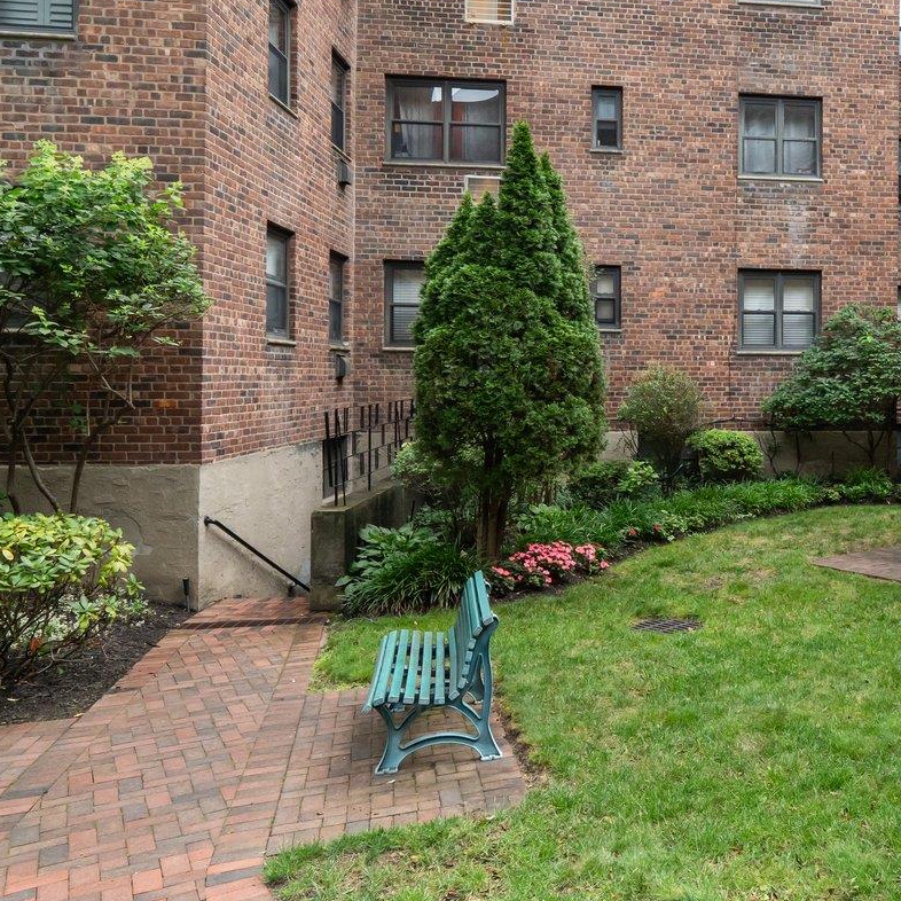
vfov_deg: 52.3
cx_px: 754
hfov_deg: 48.7
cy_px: 381
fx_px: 913
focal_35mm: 31
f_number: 8
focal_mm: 14
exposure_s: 1/400
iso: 1250
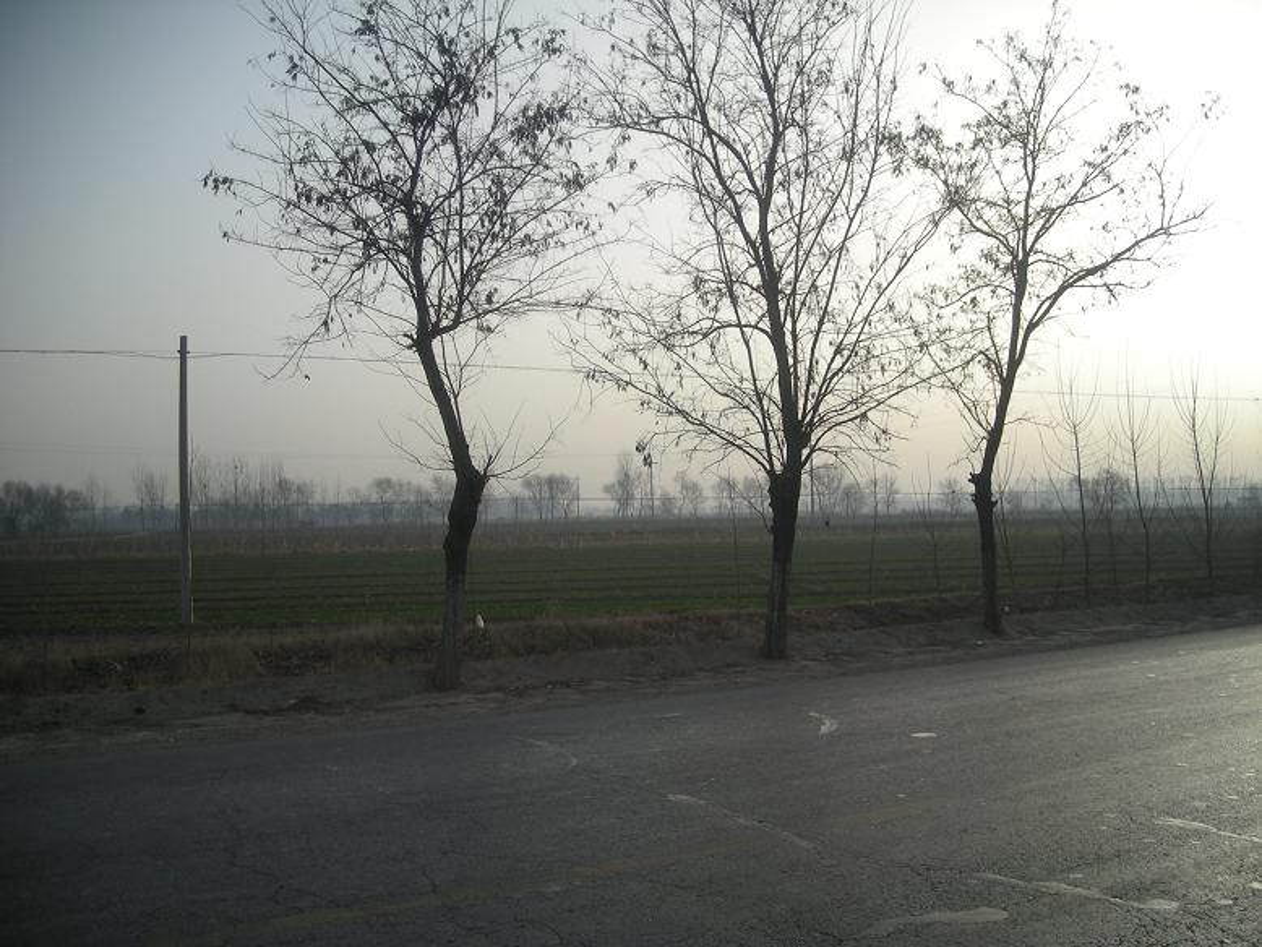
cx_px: 631
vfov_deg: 40.7
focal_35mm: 35
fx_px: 1276
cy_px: 474
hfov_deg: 52.6
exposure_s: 1/185
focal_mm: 5.7
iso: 50
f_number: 5.7
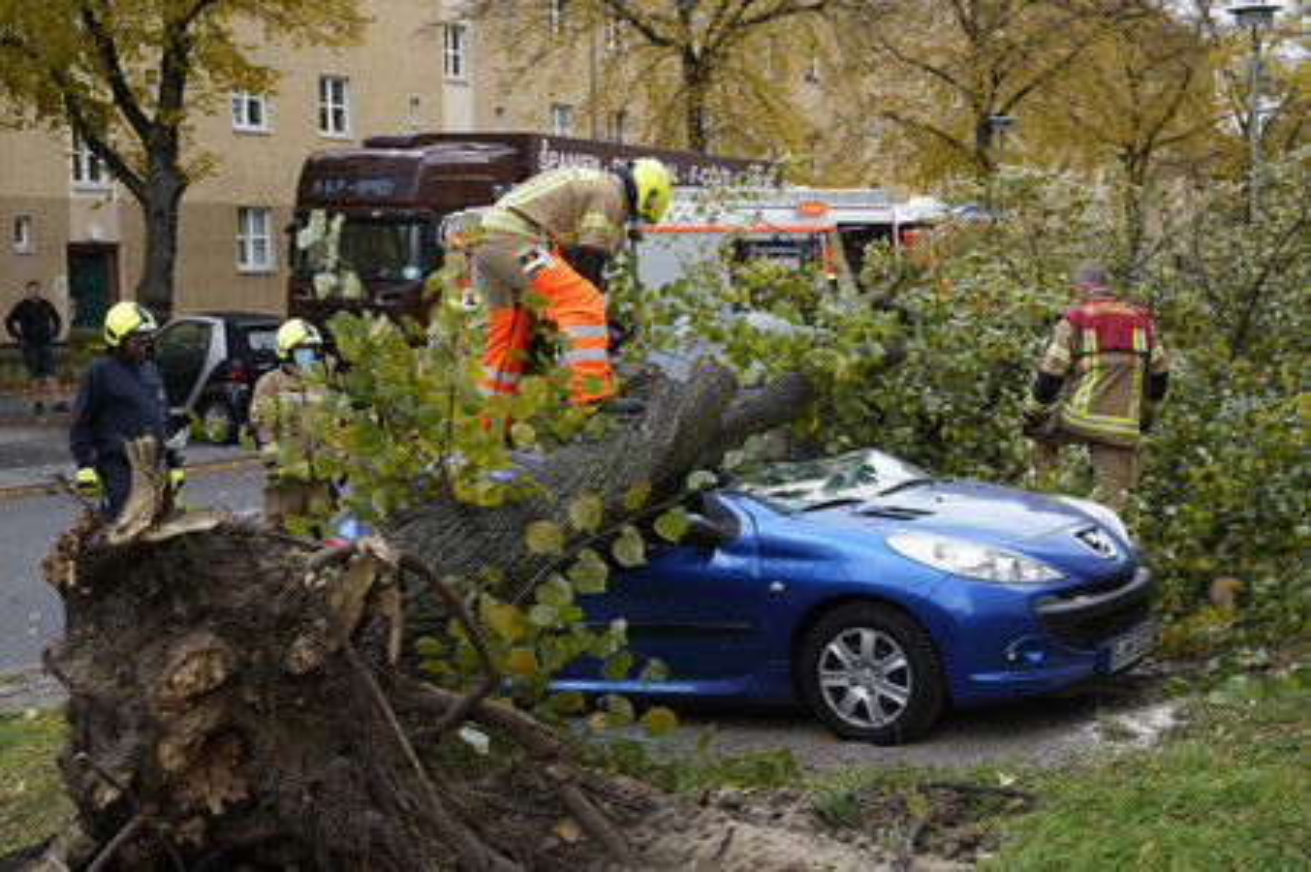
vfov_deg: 26.0
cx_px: 656
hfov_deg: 38.2
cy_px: 436
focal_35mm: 52
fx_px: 1892
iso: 160
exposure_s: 1/40
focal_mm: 52
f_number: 8
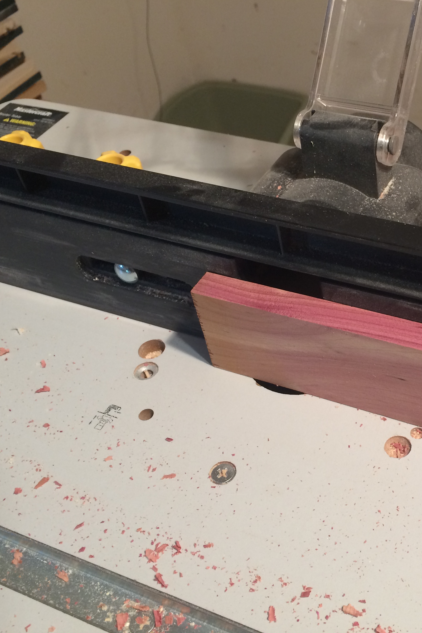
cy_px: 311
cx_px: 366
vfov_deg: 47.4
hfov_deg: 31.4
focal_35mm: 41
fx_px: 721
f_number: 2.2
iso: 100
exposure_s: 1/30
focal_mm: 4.15
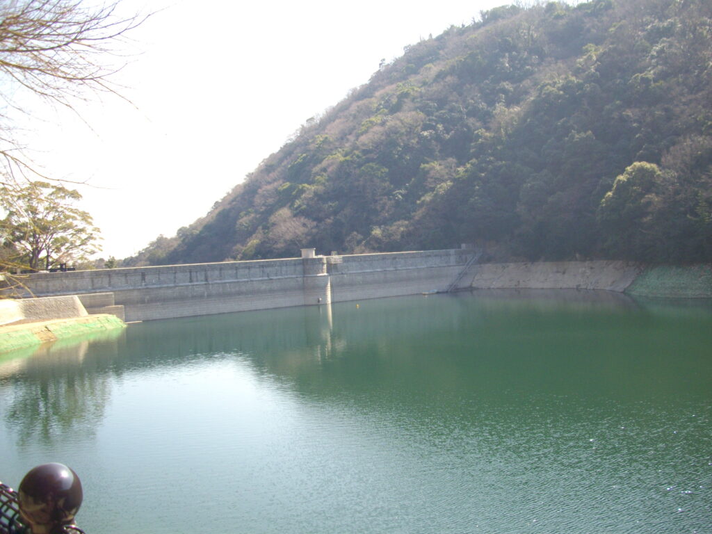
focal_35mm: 37
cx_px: 356
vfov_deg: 38.7
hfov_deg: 50.1
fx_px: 761
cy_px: 267
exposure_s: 1/125
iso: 100
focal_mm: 6.2
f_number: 5.6
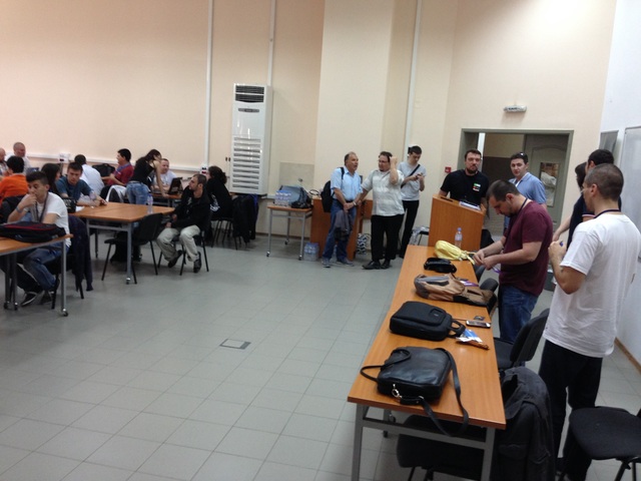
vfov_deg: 42.9
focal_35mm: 33
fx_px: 611
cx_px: 320
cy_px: 240
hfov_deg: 55.4
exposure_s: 1/20
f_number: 2.4
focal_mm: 4.12
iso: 125
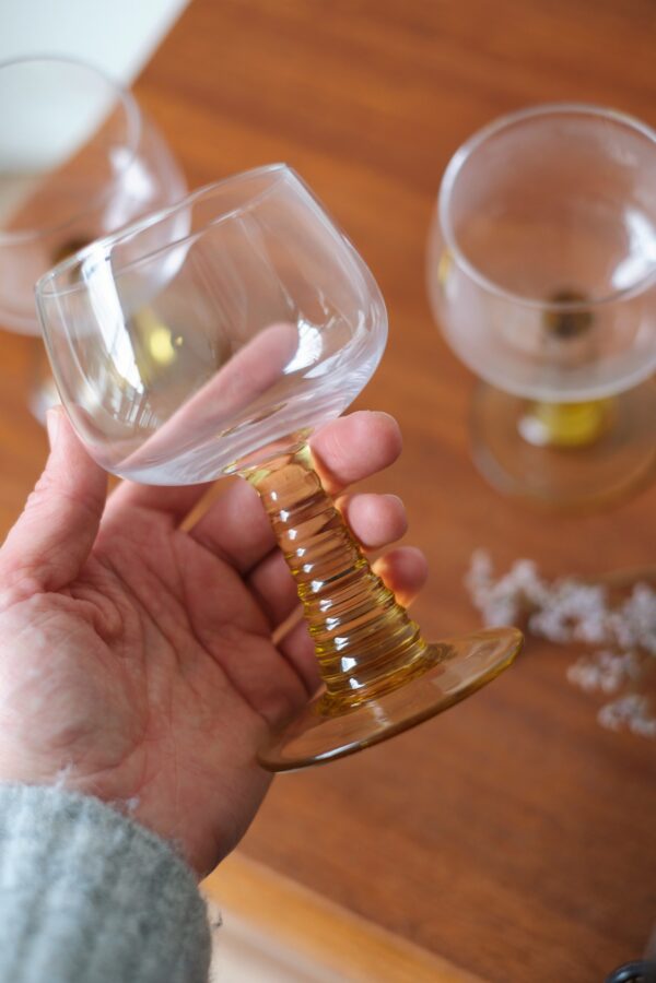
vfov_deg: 37.5
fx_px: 1449
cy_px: 492
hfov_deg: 25.5
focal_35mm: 53
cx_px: 328
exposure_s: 1/52
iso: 250
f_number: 2.8
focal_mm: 35
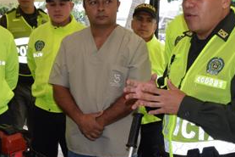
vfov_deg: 7.2
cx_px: 117
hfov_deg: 10.8
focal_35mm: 190
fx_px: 1240
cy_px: 115
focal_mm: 55
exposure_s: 1/200
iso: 400
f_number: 9
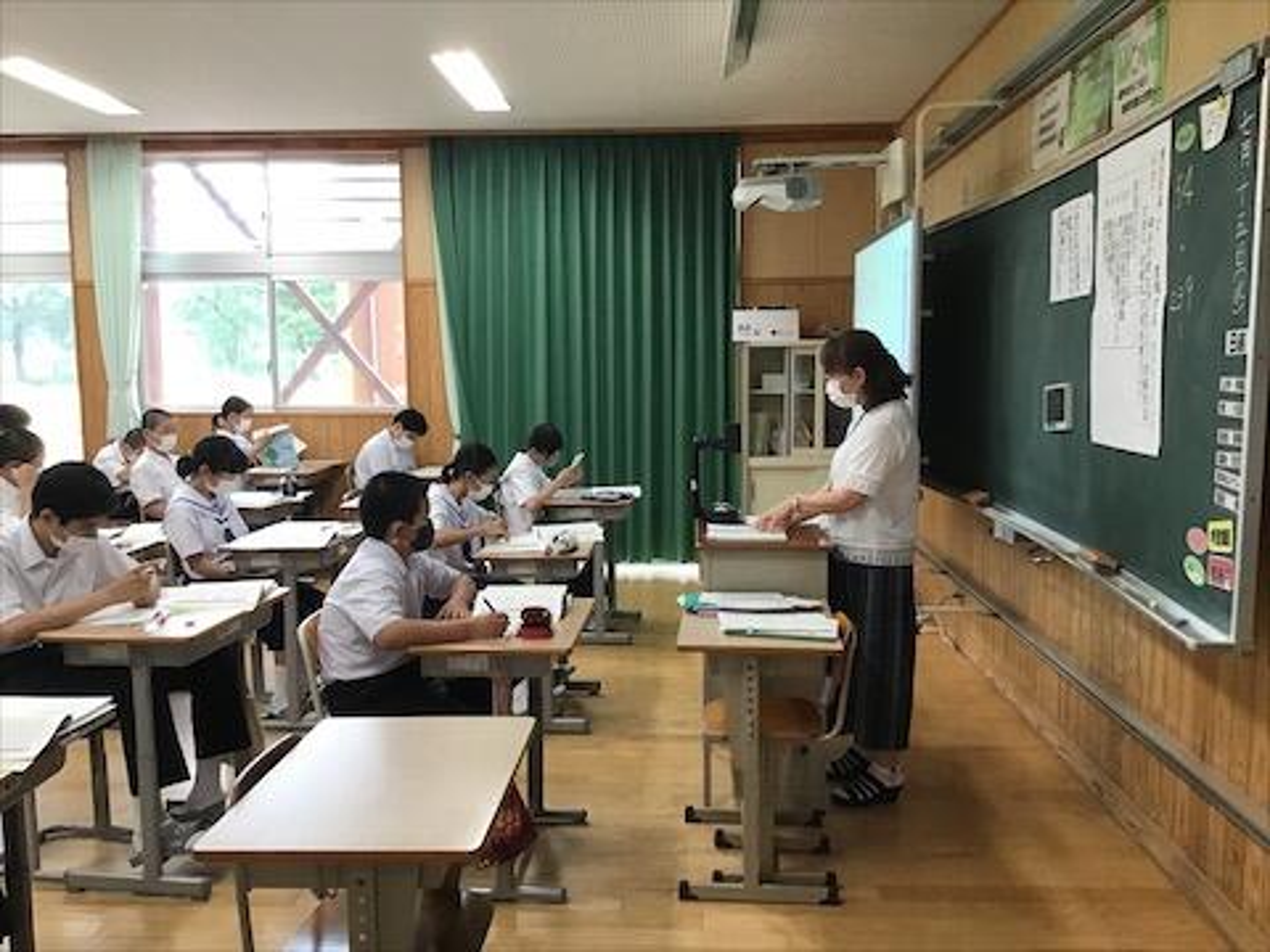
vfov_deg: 45.4
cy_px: 476
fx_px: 1137
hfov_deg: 58.4
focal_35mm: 31
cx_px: 635
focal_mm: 3.3
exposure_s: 1/30
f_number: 2.4
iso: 40
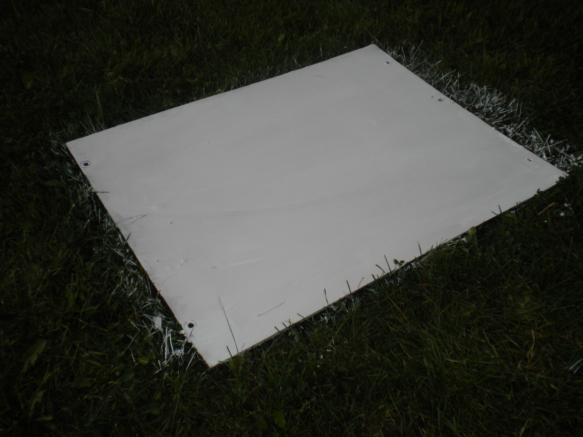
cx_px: 292
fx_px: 589
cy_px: 218
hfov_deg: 52.6
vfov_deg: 40.7
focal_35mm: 35
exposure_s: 1/575
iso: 80
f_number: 4.6
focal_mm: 6.3
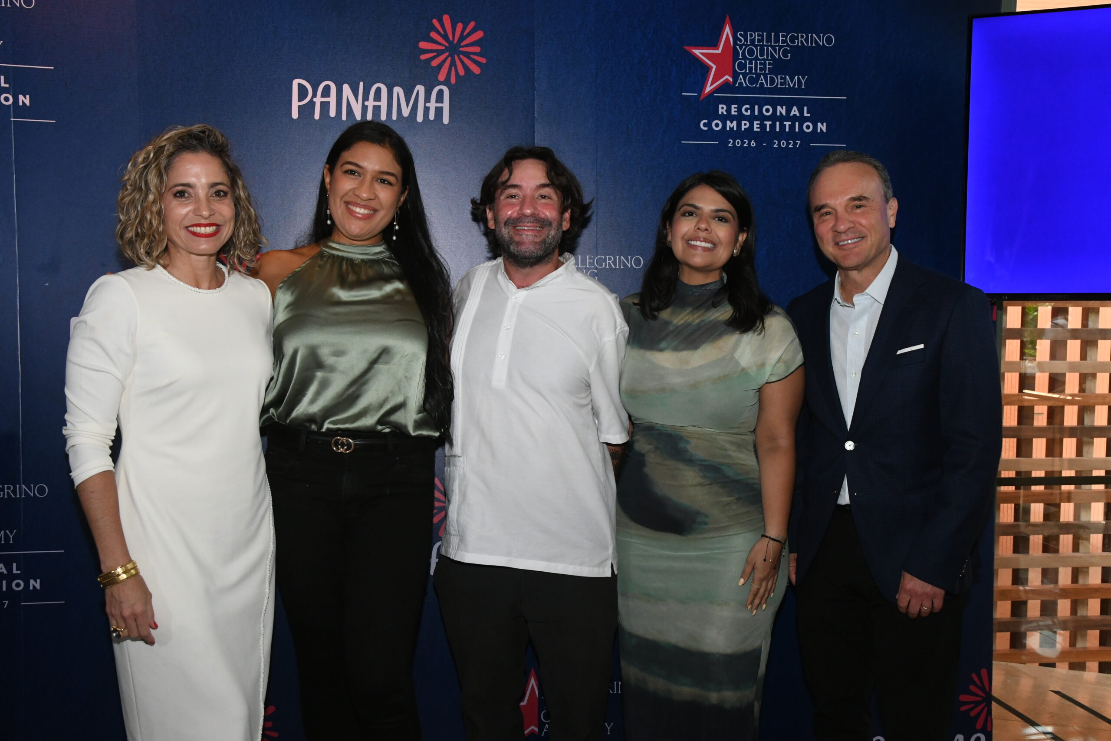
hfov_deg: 53.1
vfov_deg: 36.9
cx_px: 556
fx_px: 1111
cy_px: 370
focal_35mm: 36
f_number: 8
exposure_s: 1/60
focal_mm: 24
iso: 2000
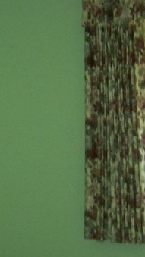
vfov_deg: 17.2
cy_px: 127
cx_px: -87
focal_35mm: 125
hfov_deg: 9.4
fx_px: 853
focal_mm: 6.3
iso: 200
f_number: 2.8
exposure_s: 1/30
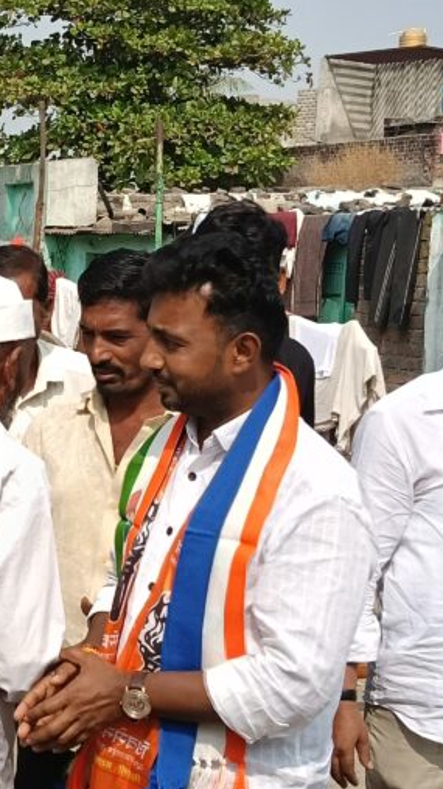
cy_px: 339
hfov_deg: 15.3
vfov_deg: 27.5
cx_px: -34
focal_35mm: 77
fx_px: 1609
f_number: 1.8
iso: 64
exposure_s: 1/806
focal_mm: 3.98
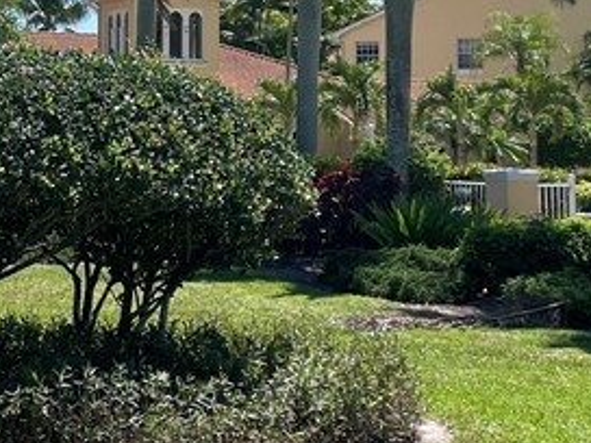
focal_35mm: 98
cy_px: 67
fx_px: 1673
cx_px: -39
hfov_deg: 19.3
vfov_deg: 15.0
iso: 32
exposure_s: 1/2398
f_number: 1.6
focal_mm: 4.2
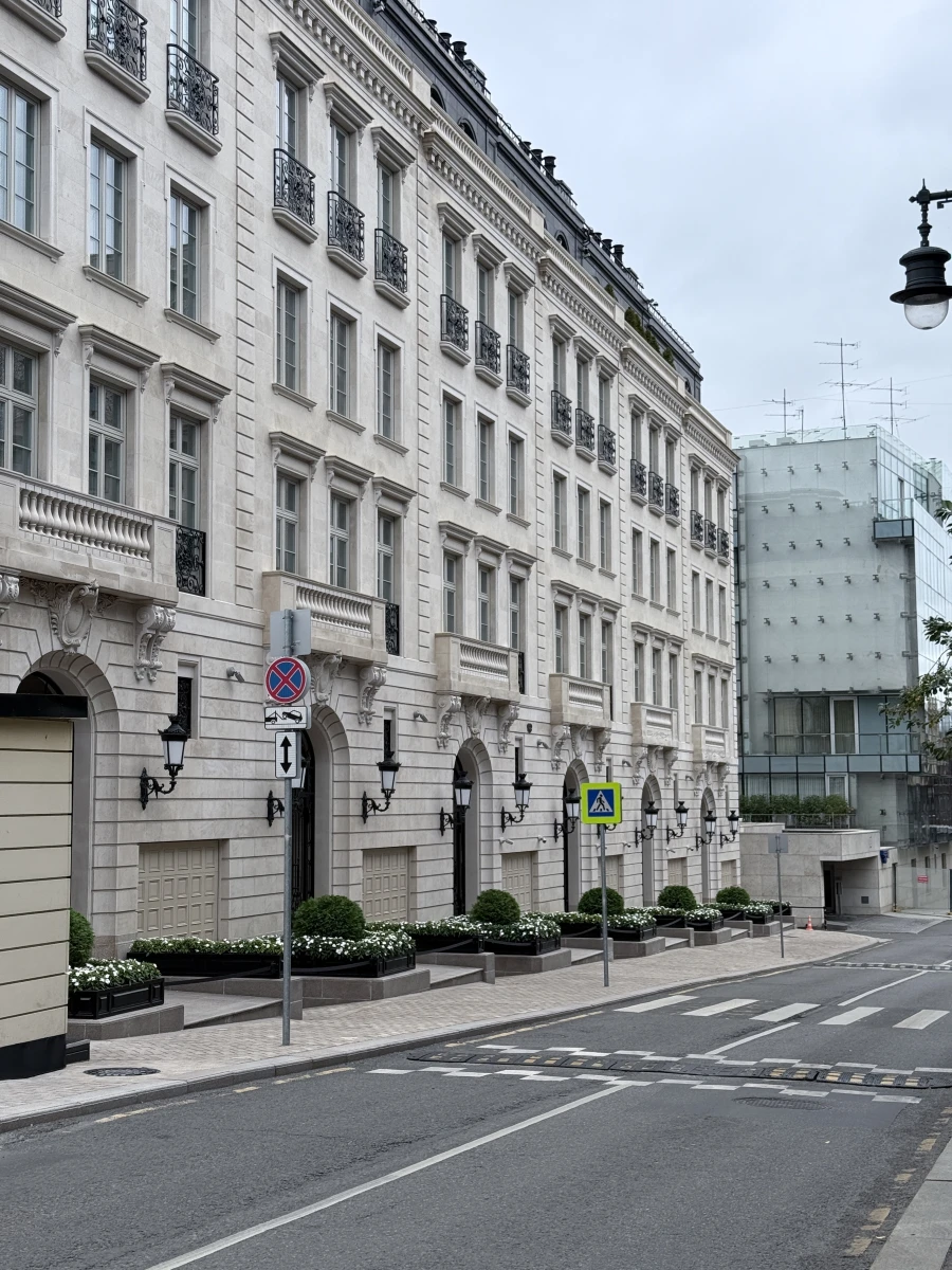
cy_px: 635
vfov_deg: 39.7
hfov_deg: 30.3
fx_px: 1760
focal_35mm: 48
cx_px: 476
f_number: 1.78
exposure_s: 1/527
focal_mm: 6.76
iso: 64
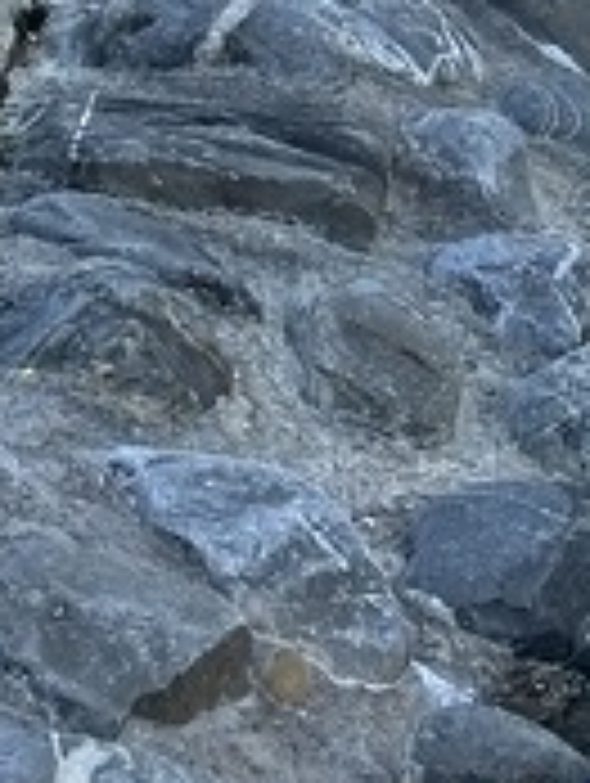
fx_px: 6393
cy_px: -446
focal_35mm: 282
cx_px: 1459
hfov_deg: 5.1
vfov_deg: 6.9
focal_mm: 6.86
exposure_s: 1/1062
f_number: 1.78
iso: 64
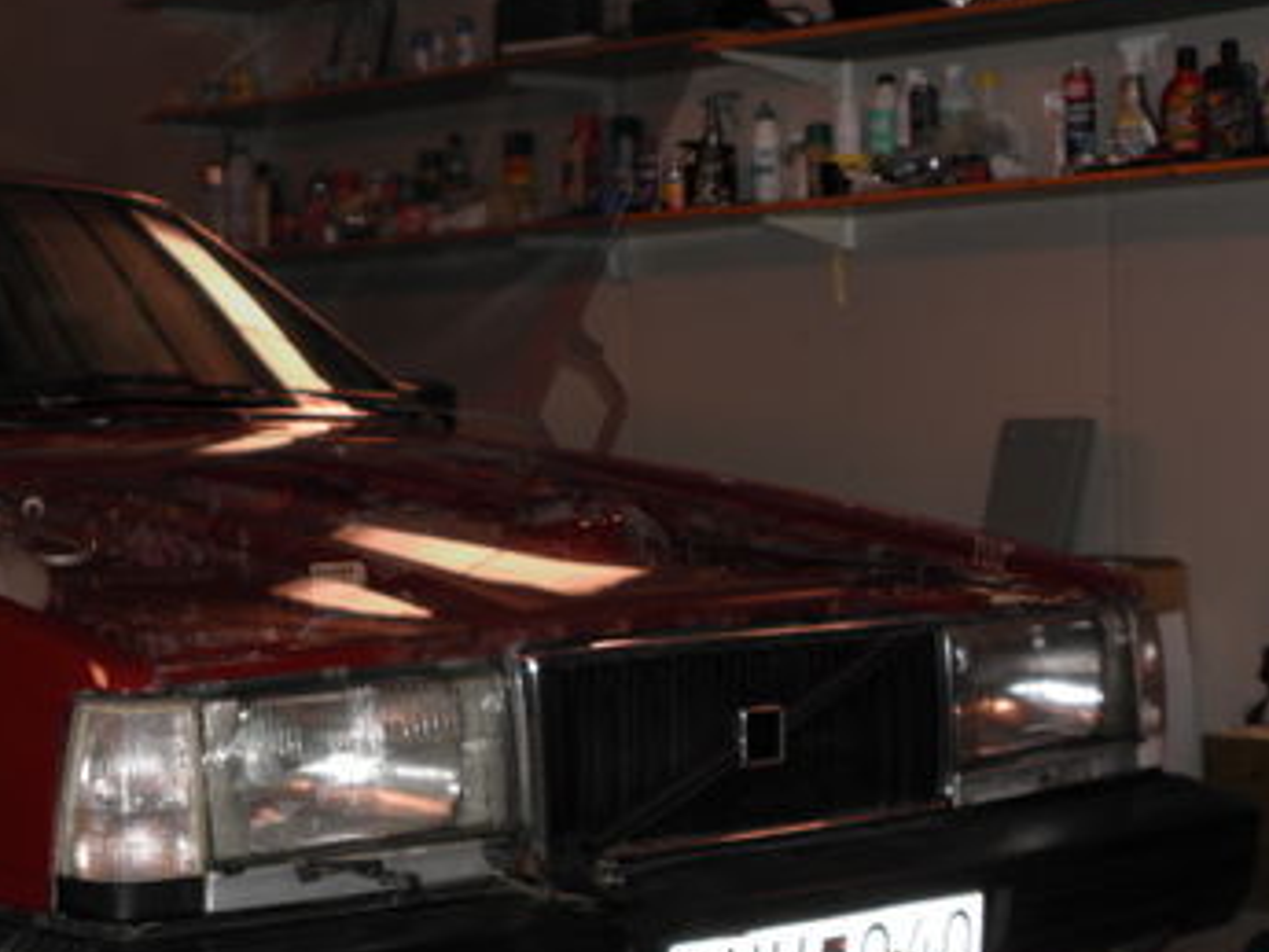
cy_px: 537
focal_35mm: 76
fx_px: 2787
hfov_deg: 25.1
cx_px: 221
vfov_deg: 19.4
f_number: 3.3
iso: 100
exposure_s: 1/40
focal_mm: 7.31
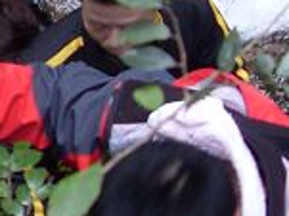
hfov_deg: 8.9
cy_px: 78
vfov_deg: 6.7
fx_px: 1860
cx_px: 44
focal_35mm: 223
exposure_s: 1/45
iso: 120
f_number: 3.1
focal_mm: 7.1
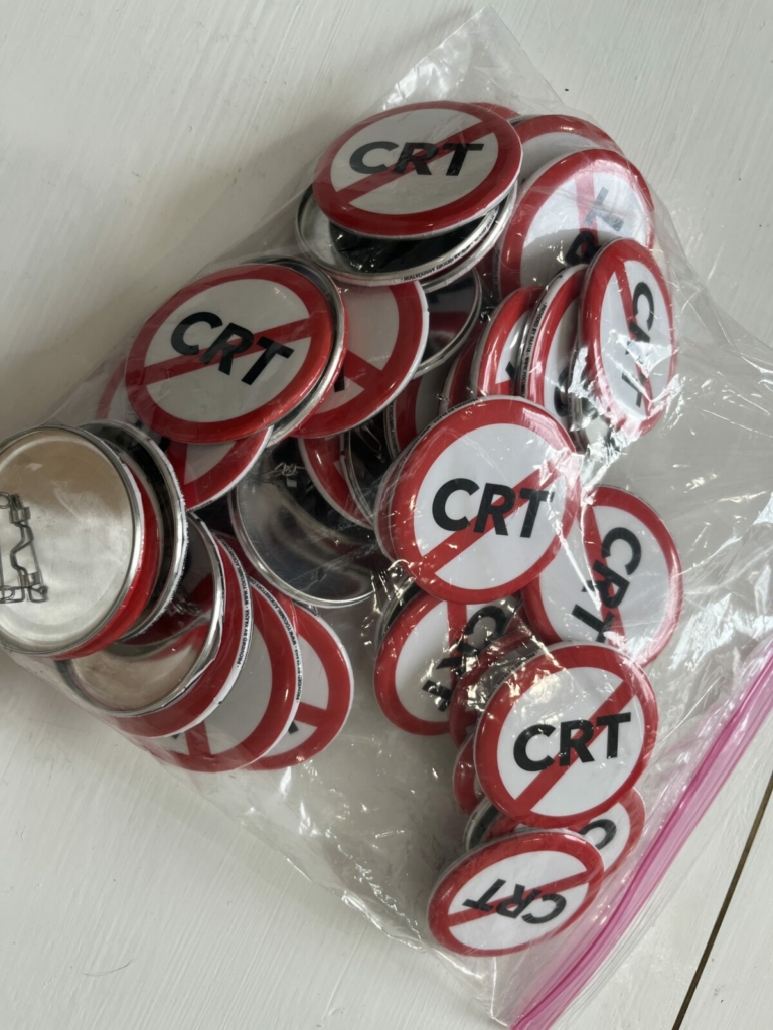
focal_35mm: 26
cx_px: 386
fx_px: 774
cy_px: 515
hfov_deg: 53.1
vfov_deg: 67.3
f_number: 1.6
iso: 32
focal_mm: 5.1
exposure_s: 1/121
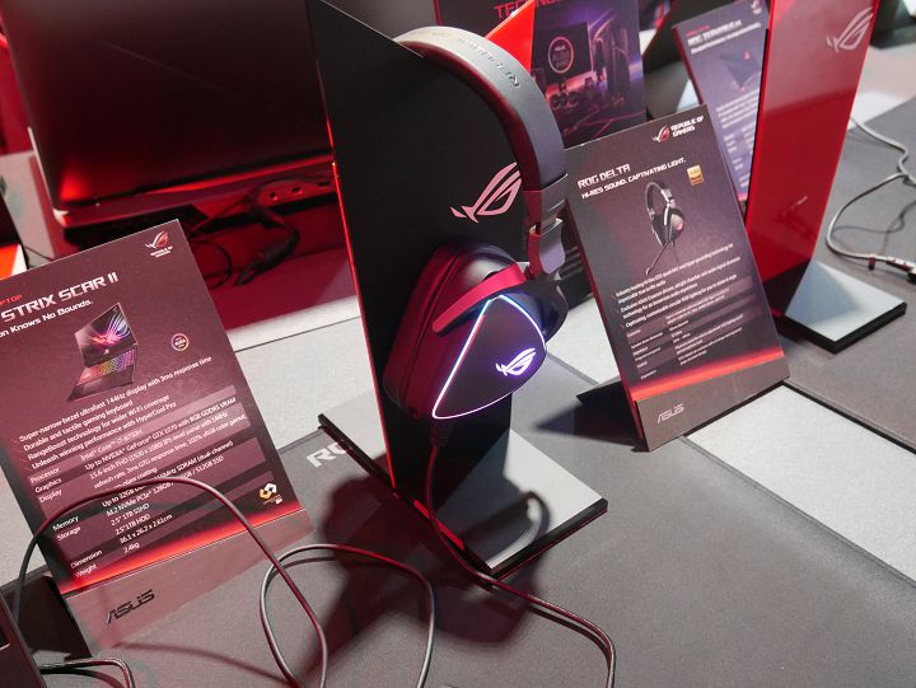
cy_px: 344
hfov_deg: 48.9
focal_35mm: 38
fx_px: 1006
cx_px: 458
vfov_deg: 37.8
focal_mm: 19
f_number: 4.1
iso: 3200
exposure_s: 1/50
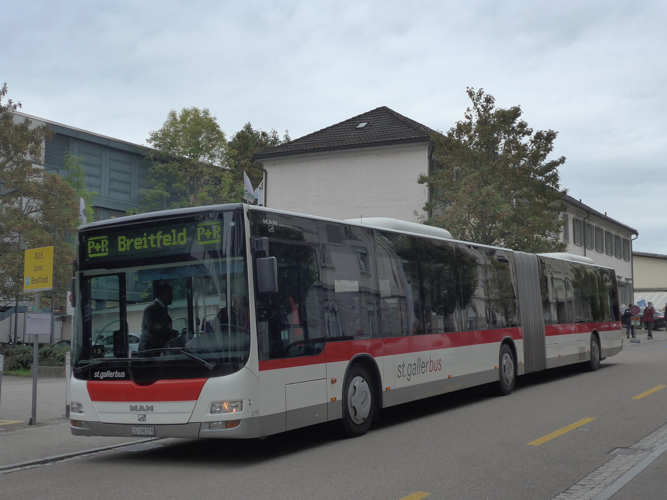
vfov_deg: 31.5
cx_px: 334
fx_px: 886
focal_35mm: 46
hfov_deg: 41.2
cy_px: 250
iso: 160
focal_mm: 9.5
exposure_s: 1/640
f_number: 3
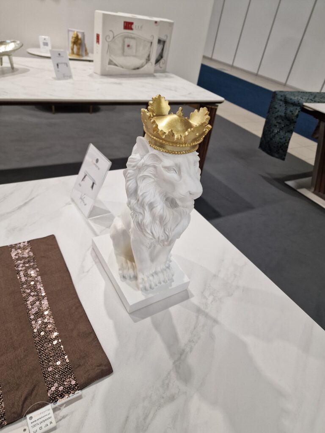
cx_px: 162
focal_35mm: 23
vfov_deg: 73.9
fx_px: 288
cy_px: 216
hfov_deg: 58.9
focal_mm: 6.4
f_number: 1.8
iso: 50
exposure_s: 1/180
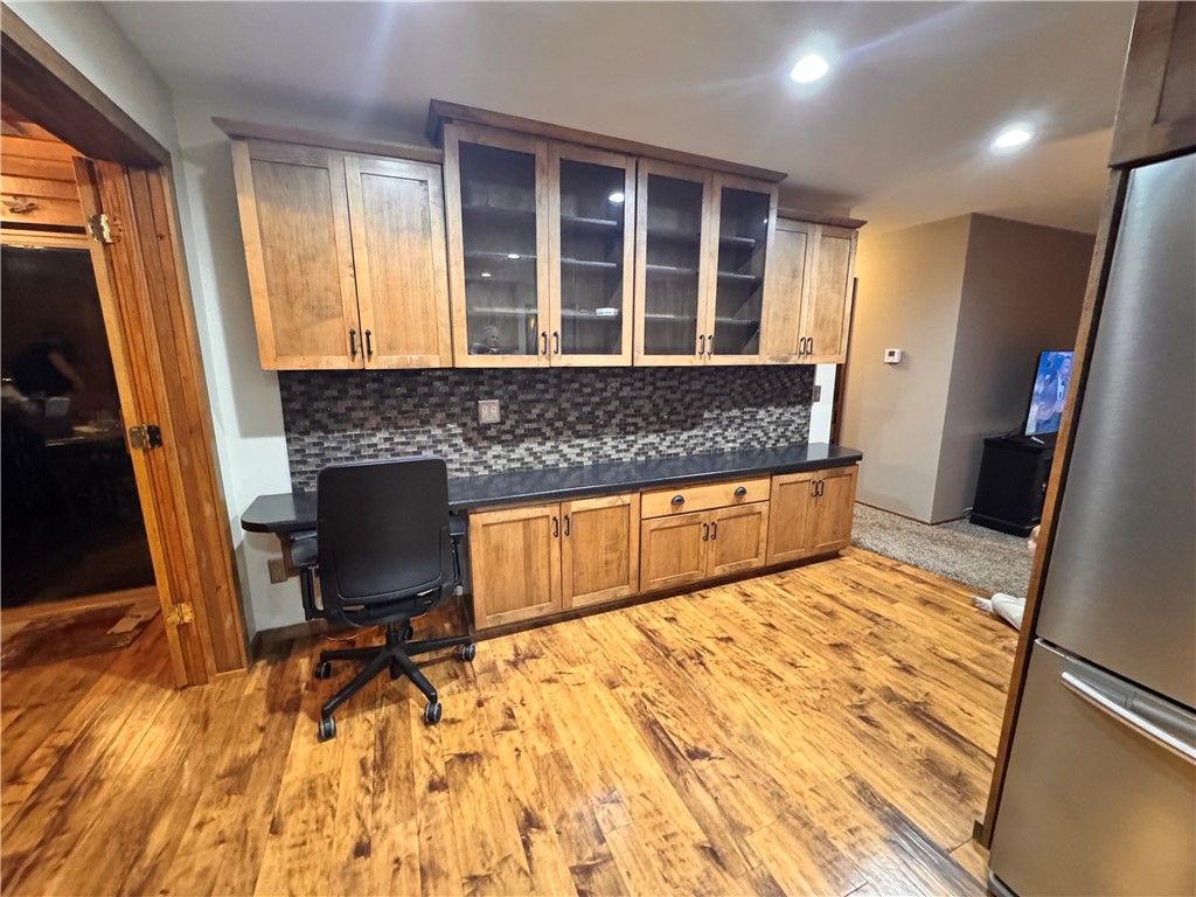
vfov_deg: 85.7
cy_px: 448
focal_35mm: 14
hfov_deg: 102.1
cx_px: 598
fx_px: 484
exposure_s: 1/60
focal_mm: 2.22
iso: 1250
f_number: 2.2
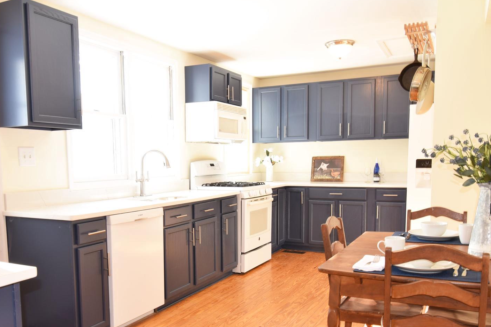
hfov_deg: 57.4
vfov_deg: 39.9
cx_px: 213
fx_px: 446
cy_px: 211
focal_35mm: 33
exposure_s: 1/3
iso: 100
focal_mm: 15
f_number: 8
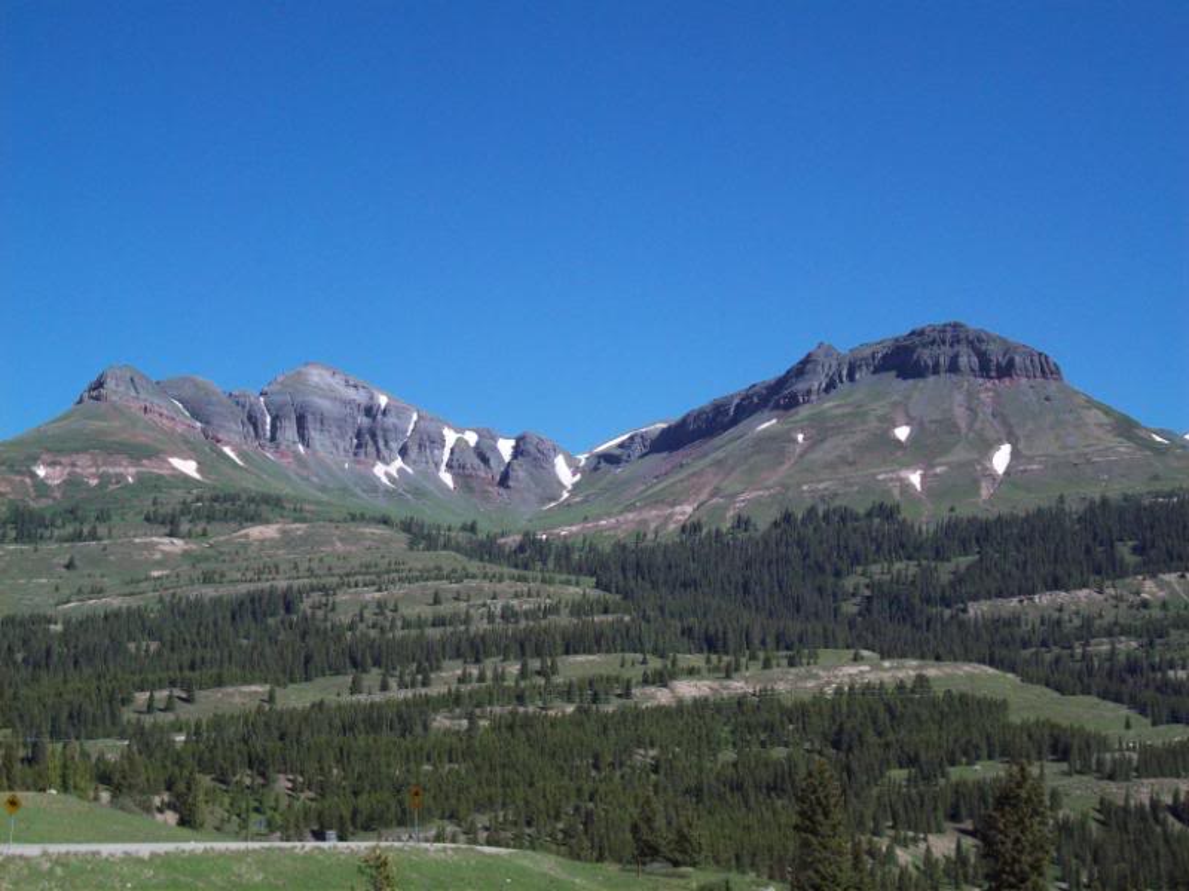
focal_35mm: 64
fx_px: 2198
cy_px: 446
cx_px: 594
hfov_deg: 30.3
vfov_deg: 22.9
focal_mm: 10.7
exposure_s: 1/231
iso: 80
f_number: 7.6
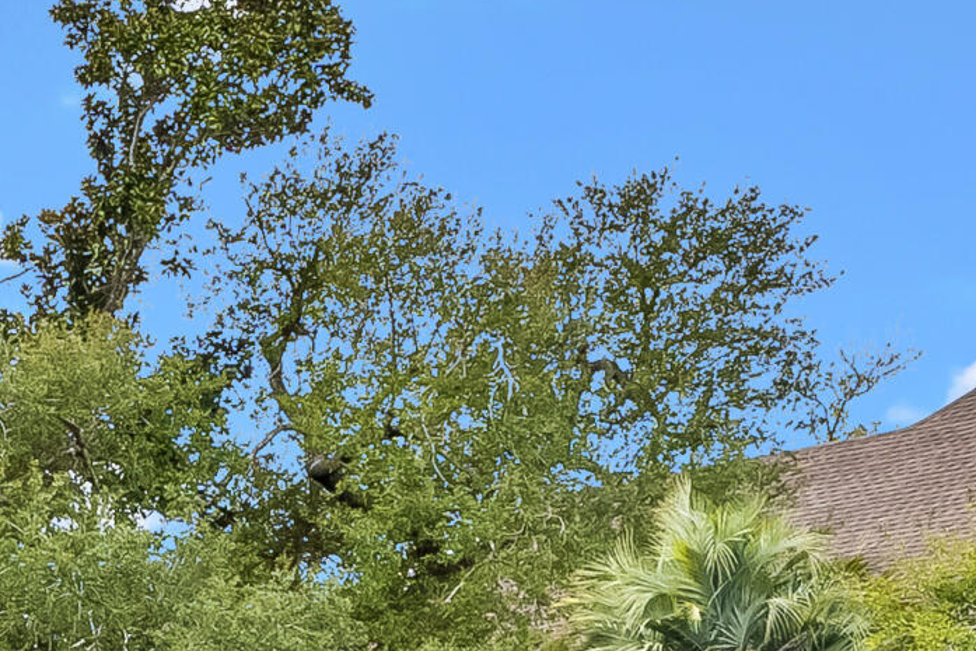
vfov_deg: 8.6
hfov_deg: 11.9
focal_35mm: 155
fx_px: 4203
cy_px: 1078
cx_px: -935
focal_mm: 24
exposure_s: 1/100
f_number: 10
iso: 100
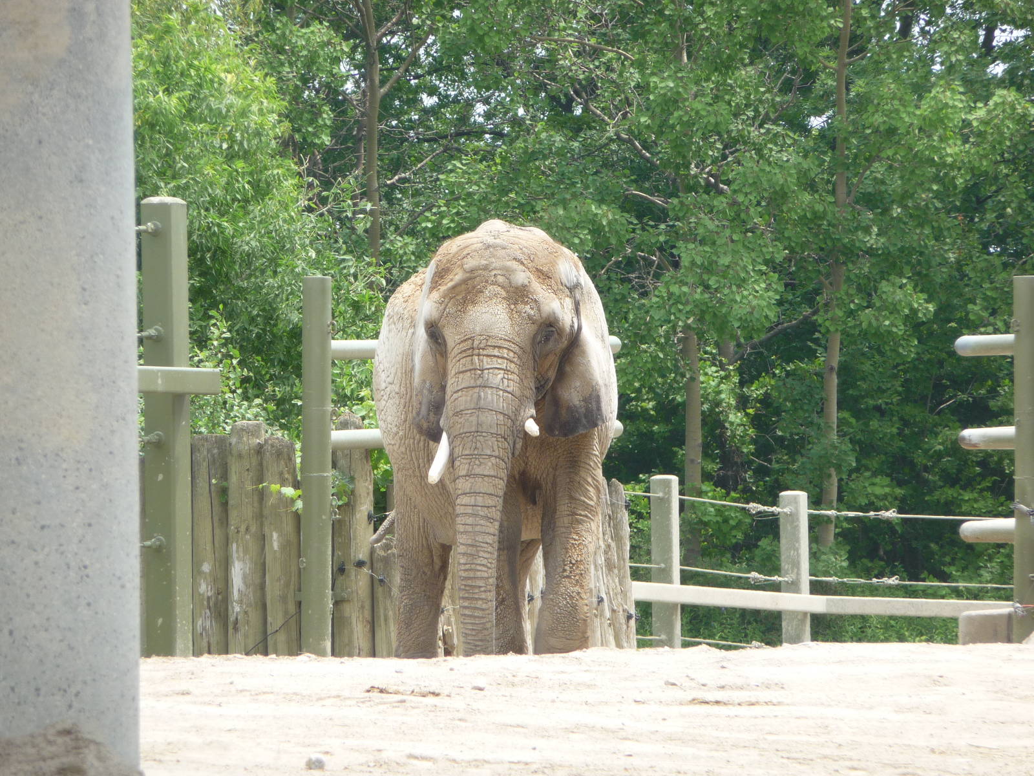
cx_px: 517
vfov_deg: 5.3
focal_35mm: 280
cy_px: 388
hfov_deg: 7.1
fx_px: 8364
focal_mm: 47
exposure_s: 1/200
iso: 100
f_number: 4.9
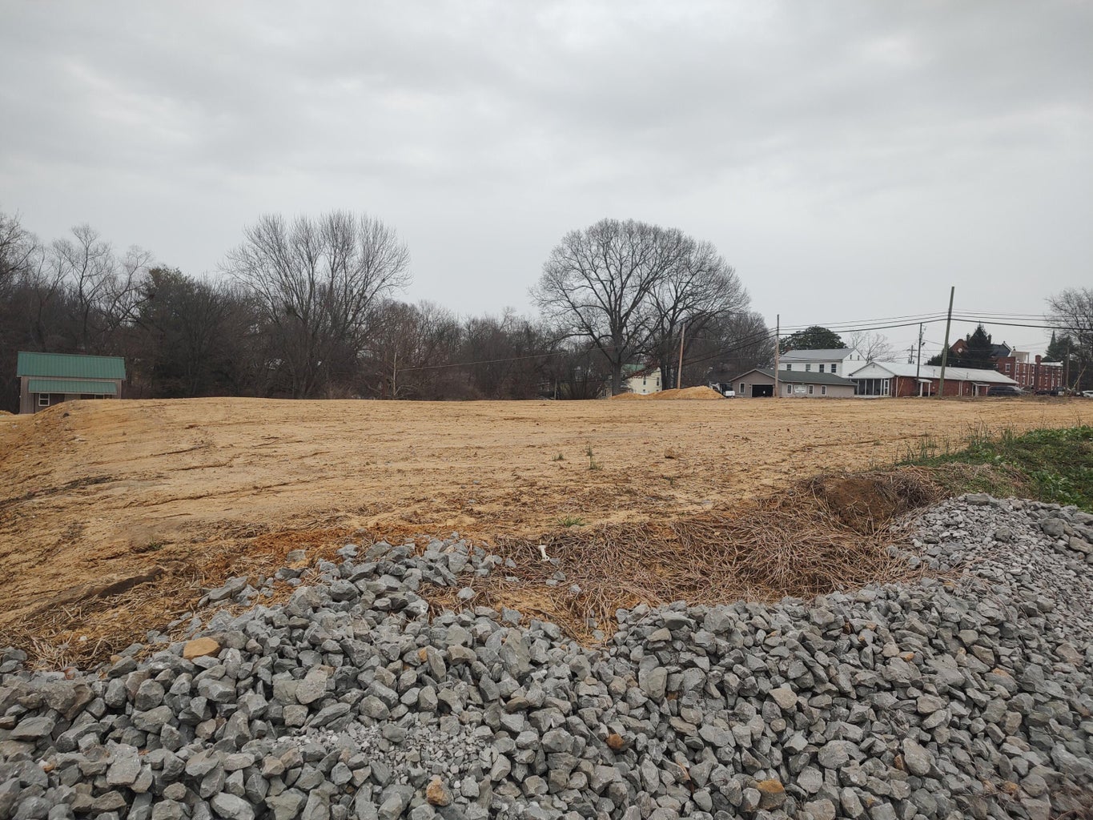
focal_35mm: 24
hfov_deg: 71.6
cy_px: 410
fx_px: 758
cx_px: 546
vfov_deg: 56.8
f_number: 1.9
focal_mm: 5.88
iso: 100
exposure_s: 1/245
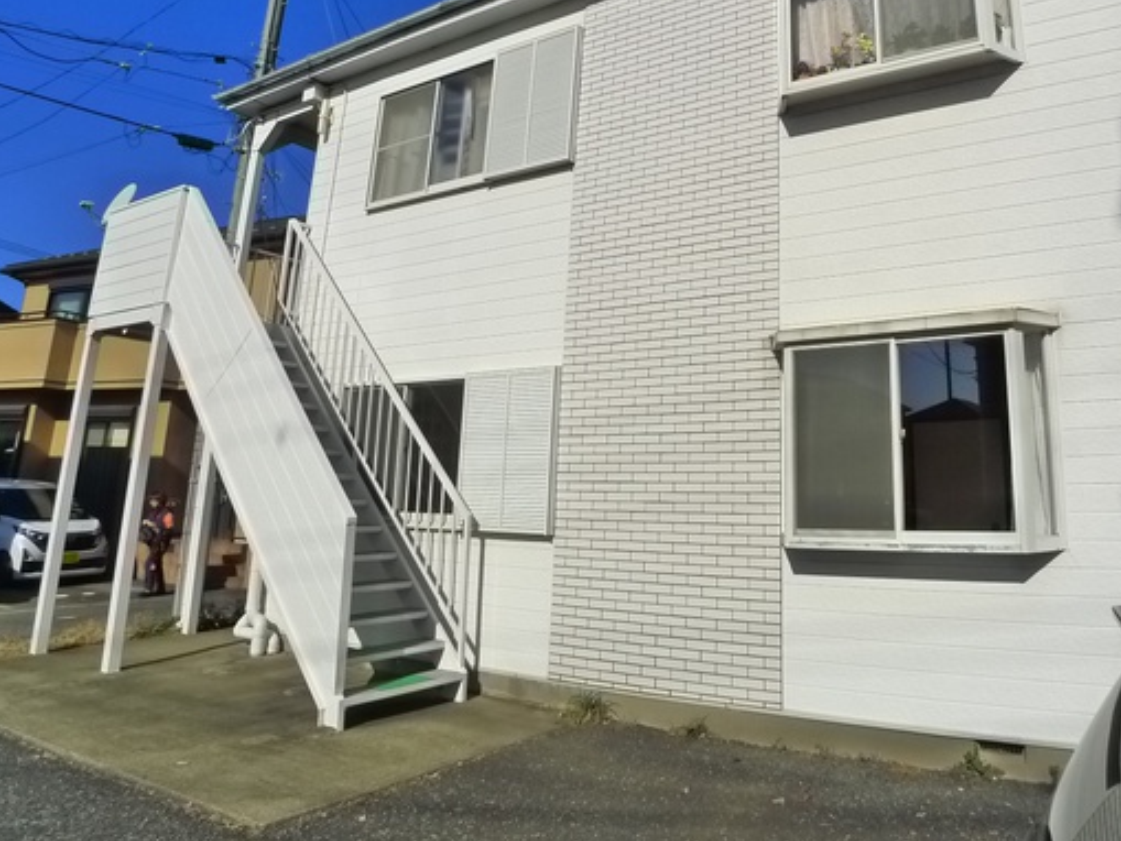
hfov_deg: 54.0
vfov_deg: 42.3
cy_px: 272
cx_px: 762
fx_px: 1069
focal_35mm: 33
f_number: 6.3
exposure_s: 1/1000
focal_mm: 5.1
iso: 400
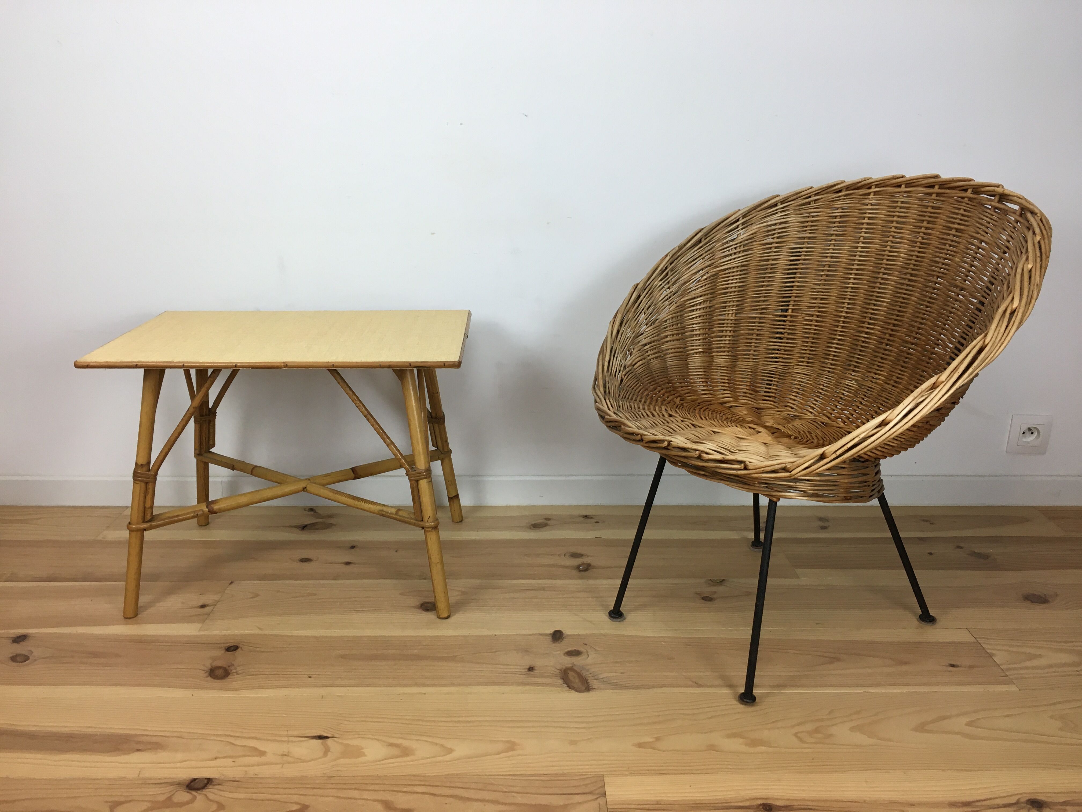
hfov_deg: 61.7
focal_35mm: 29
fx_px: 906
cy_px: 406
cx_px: 541
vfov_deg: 48.2
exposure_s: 1/33
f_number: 2.2
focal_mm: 4.15
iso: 25
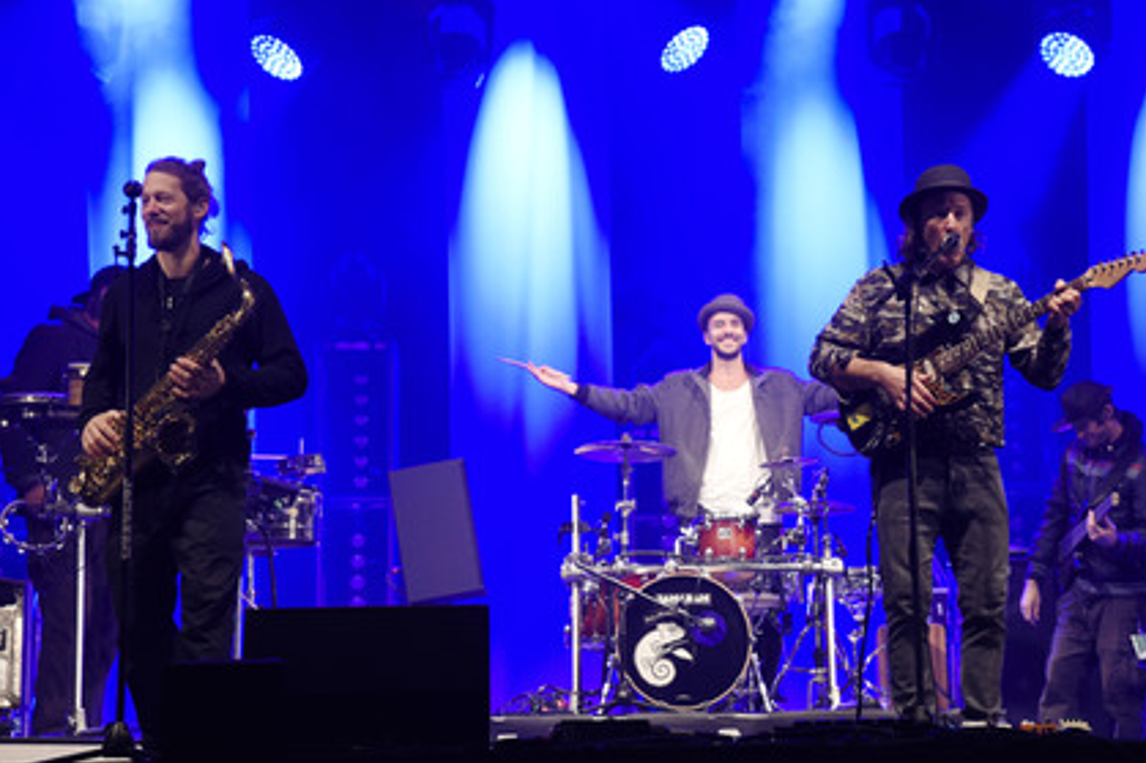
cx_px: 598
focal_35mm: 84
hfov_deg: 24.2
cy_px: 383
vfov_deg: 16.2
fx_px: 2673
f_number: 6.3
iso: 1600
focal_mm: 78
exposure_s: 1/100
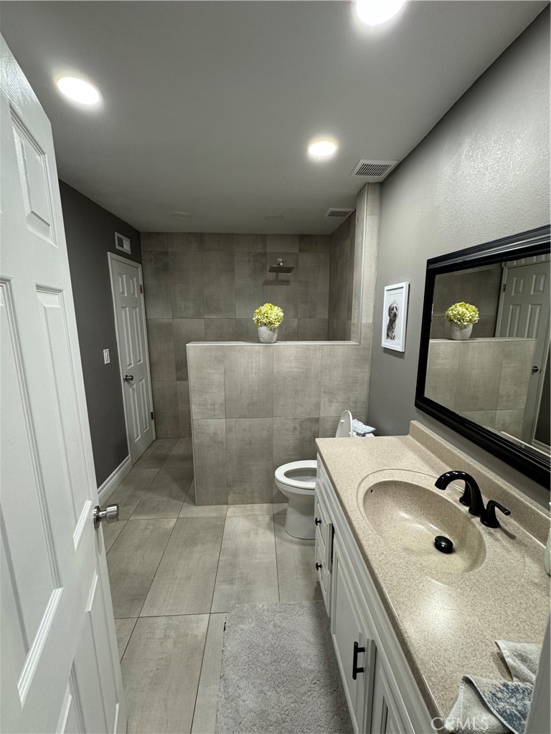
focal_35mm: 14
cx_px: 276
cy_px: 367
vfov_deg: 102.1
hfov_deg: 85.7
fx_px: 297
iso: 160
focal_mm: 2.22
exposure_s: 1/60
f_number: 2.2
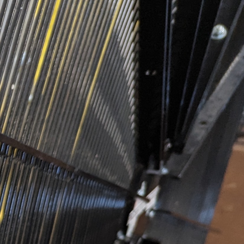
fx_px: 837
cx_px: -353
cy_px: 360
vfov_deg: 15.4
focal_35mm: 105
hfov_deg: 12.6
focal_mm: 6.81
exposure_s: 1/23.8
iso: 174
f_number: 1.85
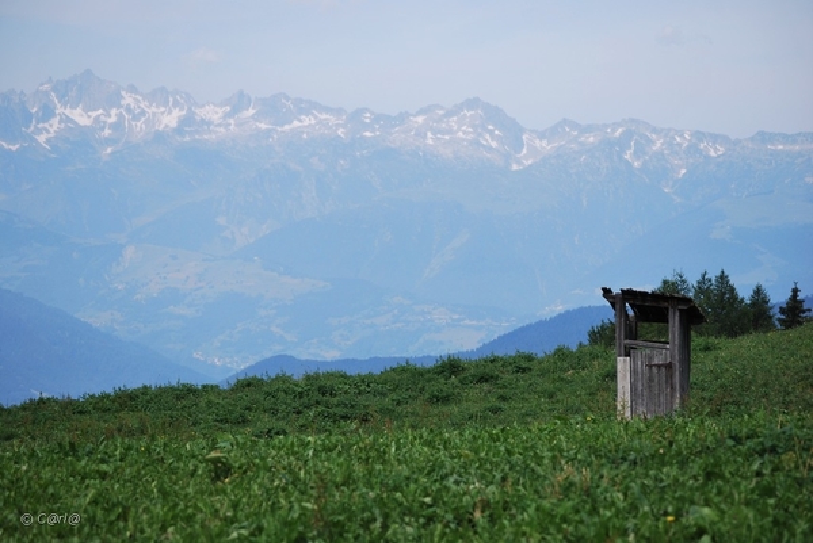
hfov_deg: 16.1
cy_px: 272
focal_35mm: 128
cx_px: 406
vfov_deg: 10.8
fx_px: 2881
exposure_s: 1/500
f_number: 5.6
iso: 140
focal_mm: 85
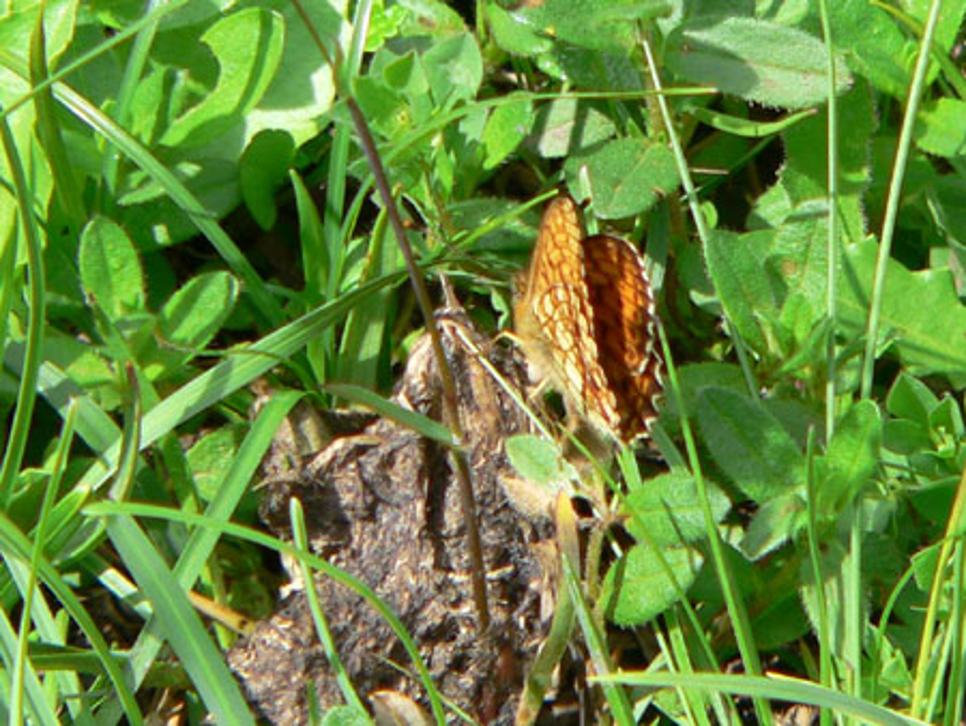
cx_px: 483
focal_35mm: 432
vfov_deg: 3.4
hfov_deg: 4.6
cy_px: 363
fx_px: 12062
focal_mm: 72
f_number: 4
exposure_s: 1/320
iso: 80
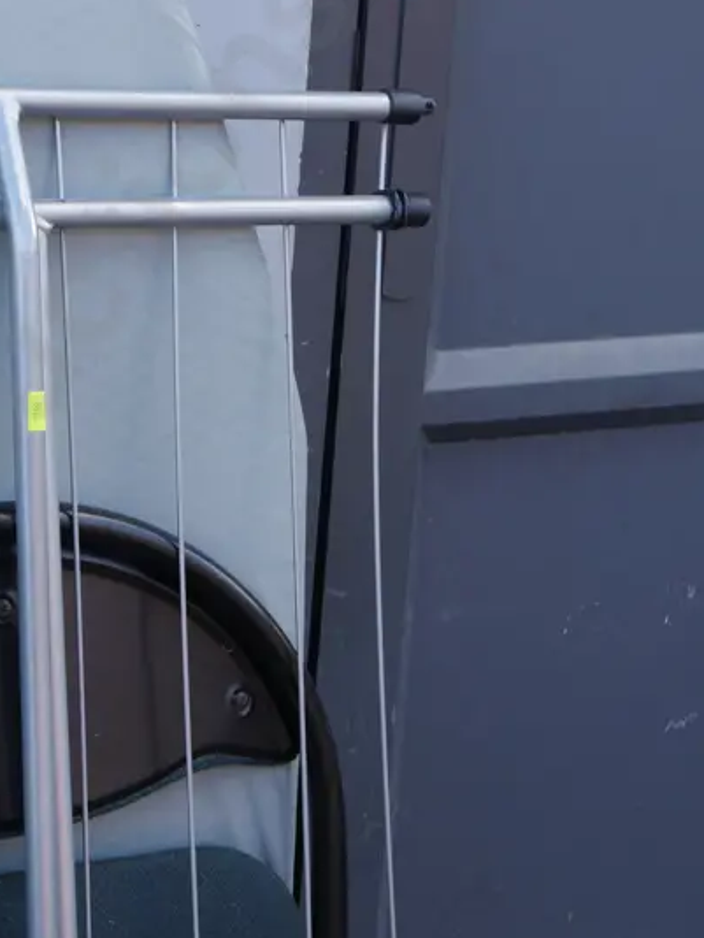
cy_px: 360
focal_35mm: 92
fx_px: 2493
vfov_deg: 21.3
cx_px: 40
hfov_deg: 15.8
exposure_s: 1/80
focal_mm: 24
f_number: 5.6
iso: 200
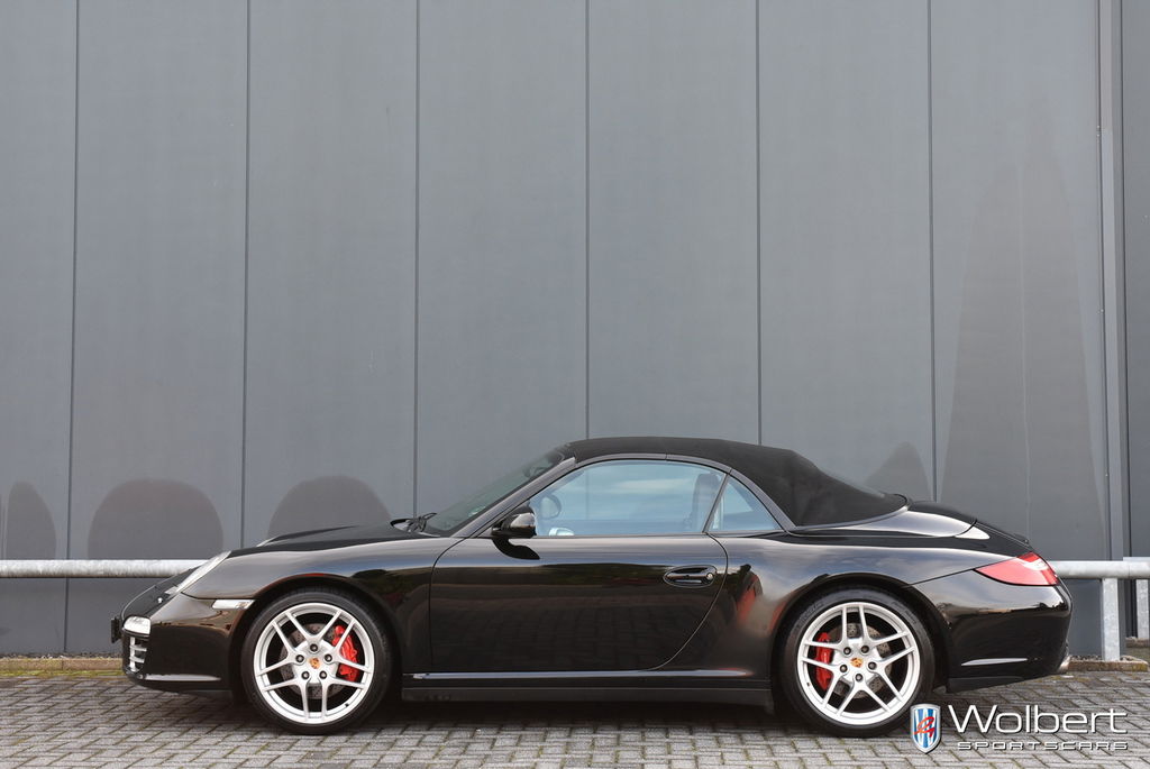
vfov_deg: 22.7
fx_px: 1919
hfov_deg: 33.4
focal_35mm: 60
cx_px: 575
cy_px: 384
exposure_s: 1/200
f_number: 7.1
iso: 800
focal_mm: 40
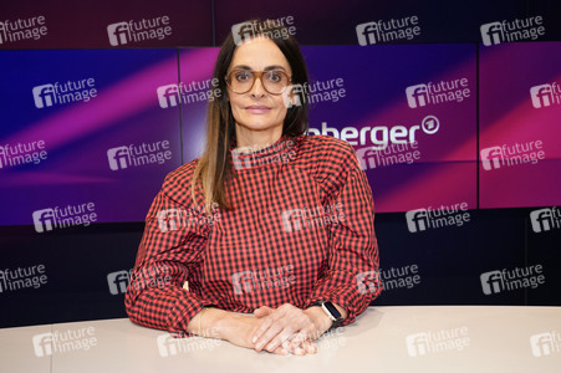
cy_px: 186
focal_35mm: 34
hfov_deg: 55.8
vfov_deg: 38.8
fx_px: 529
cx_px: 280
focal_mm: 34
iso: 2000
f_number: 5
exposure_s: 1/160
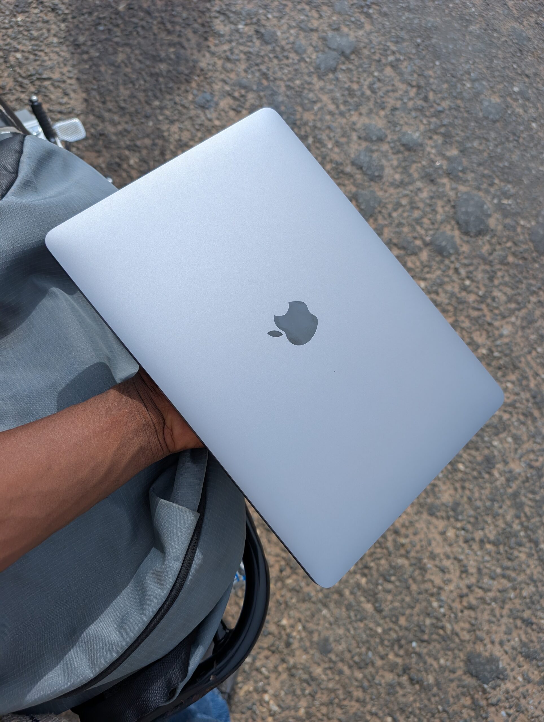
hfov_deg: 56.9
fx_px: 502
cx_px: 272
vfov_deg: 71.5
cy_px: 361
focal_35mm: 24
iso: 20
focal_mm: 6.9
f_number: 1.68
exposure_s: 1/1961
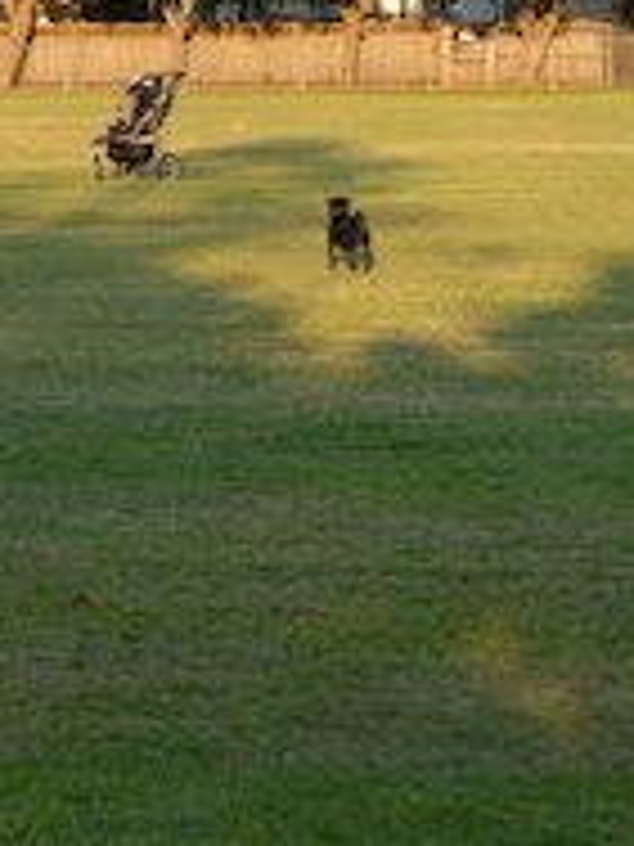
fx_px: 4127
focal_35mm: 169
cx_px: 295
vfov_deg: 11.7
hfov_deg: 8.8
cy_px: 423
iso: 100
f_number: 5.6
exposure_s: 1/100
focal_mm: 44
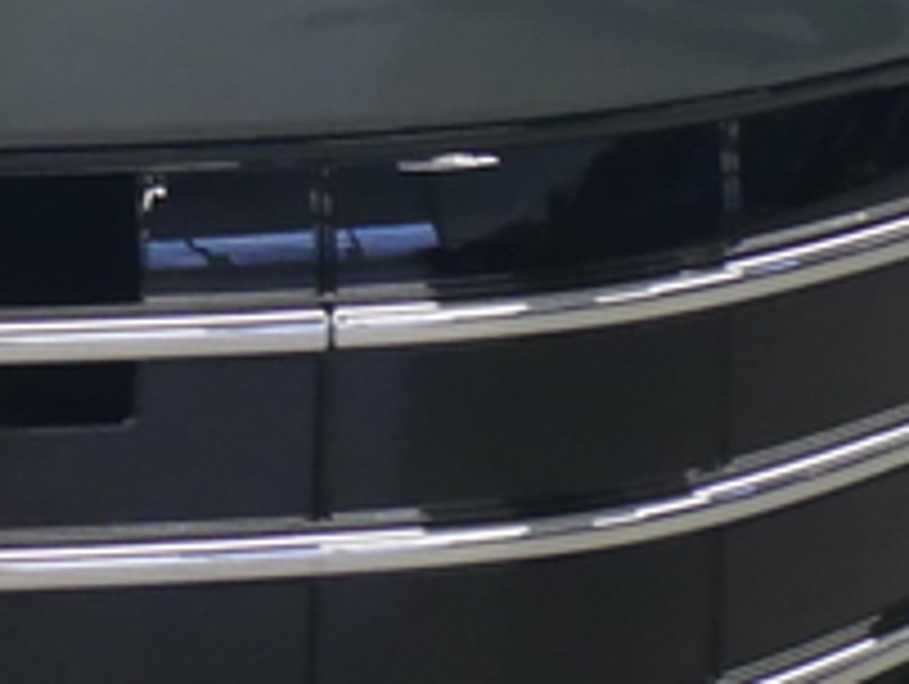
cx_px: -1332
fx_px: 7072
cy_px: -684
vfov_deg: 5.4
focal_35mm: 269
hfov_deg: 6.9
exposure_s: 1/60
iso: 800
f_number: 4.1
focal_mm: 17
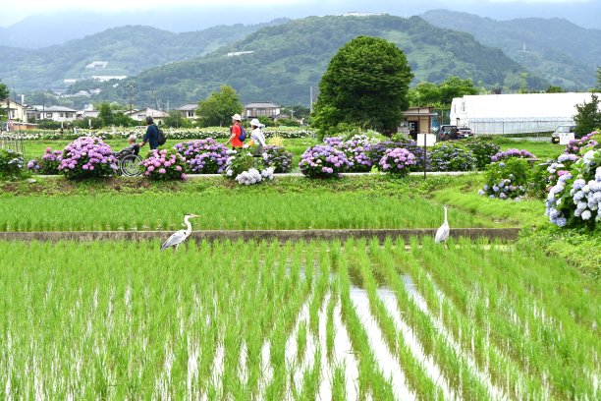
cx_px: 300
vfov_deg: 11.3
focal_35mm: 121
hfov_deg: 16.9
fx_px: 2020
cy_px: 200
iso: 400
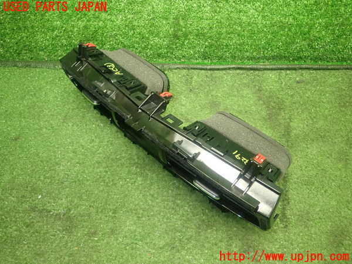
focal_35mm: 25
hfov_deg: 69.4
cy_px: 132
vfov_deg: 54.9
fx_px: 254
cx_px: 176
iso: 320
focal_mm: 4.5
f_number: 2
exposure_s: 1/30
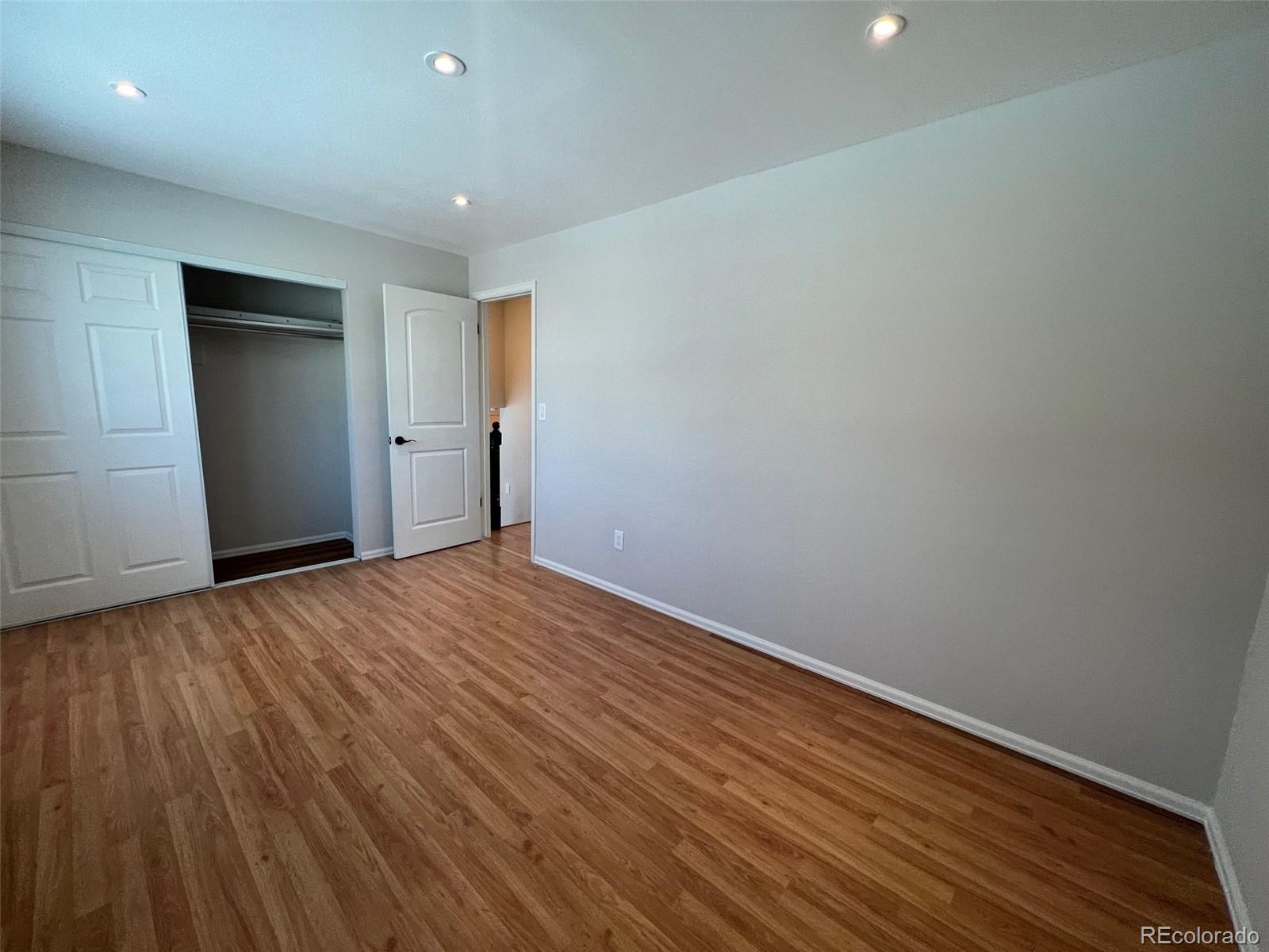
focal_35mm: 13
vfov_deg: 89.9
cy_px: 476
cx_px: 634
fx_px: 477
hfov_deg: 106.2
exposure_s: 1/120
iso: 80
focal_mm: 1.57
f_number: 1.8
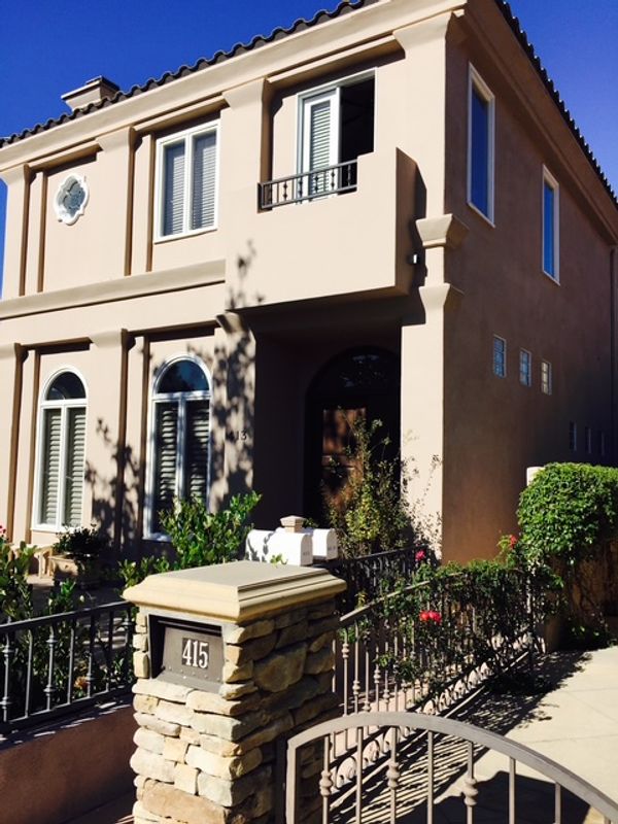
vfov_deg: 61.7
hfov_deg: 48.2
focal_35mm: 29
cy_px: 412
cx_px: 309
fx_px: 690
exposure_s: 1/3049
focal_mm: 4.15
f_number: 2.2
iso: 32
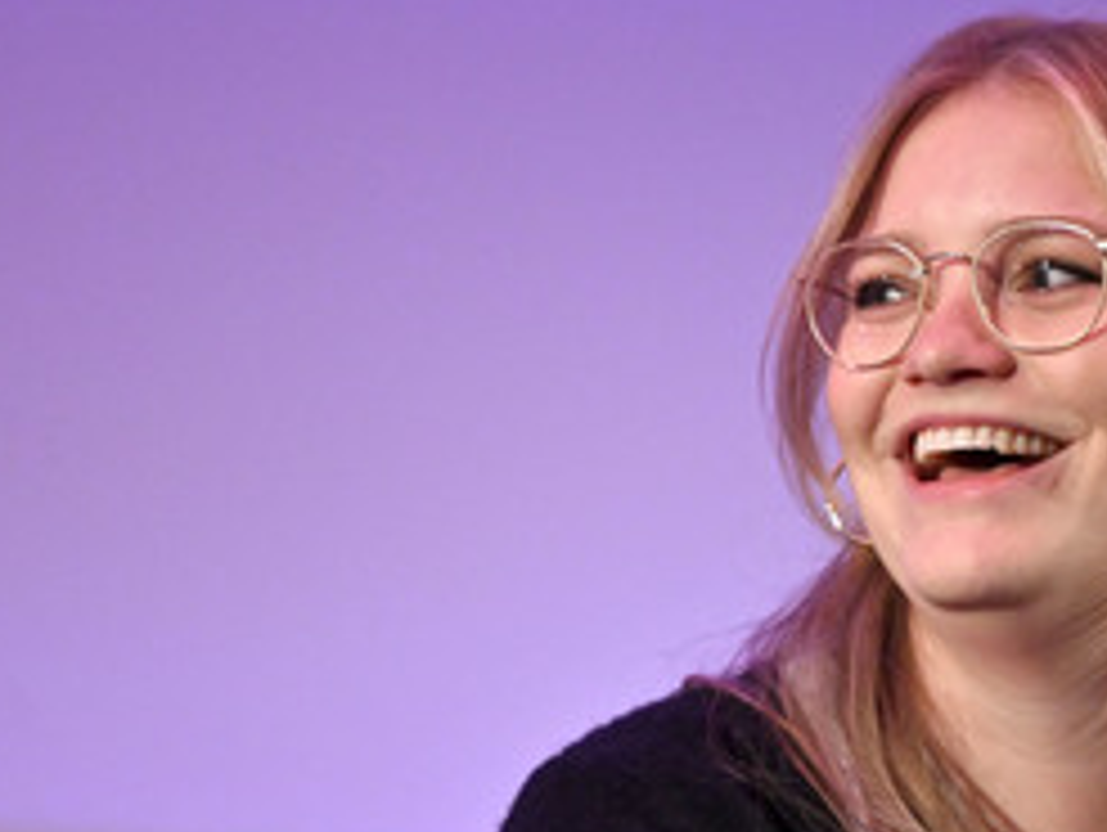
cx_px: 880
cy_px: 630
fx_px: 11268
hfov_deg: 5.6
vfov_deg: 4.2
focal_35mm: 352
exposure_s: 1/400
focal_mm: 200
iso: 4000
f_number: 2.8
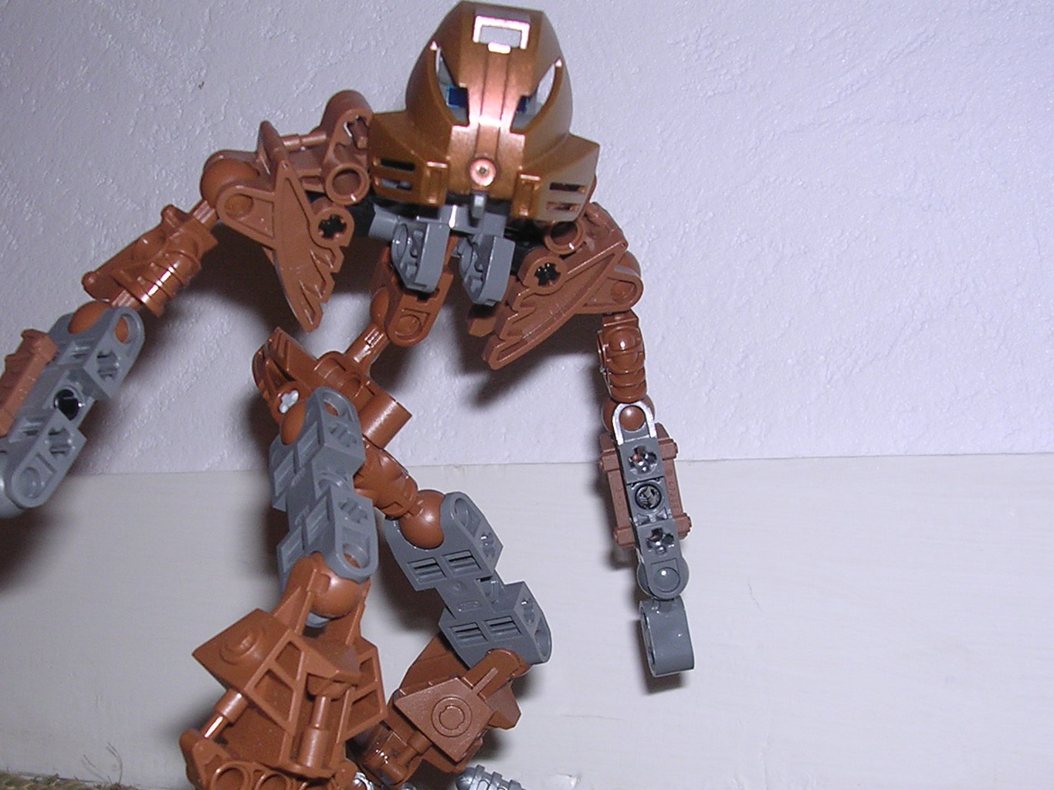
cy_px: 579
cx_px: 437
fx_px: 1736
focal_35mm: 57
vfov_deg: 25.4
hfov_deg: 33.7
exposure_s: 1/60.1
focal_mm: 5.8
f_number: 2.8
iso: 100
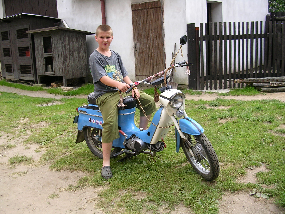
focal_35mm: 38
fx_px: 313
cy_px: 107
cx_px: 142
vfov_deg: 37.7
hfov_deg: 49.0
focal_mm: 5.8
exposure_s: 1/321
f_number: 2.8
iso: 50
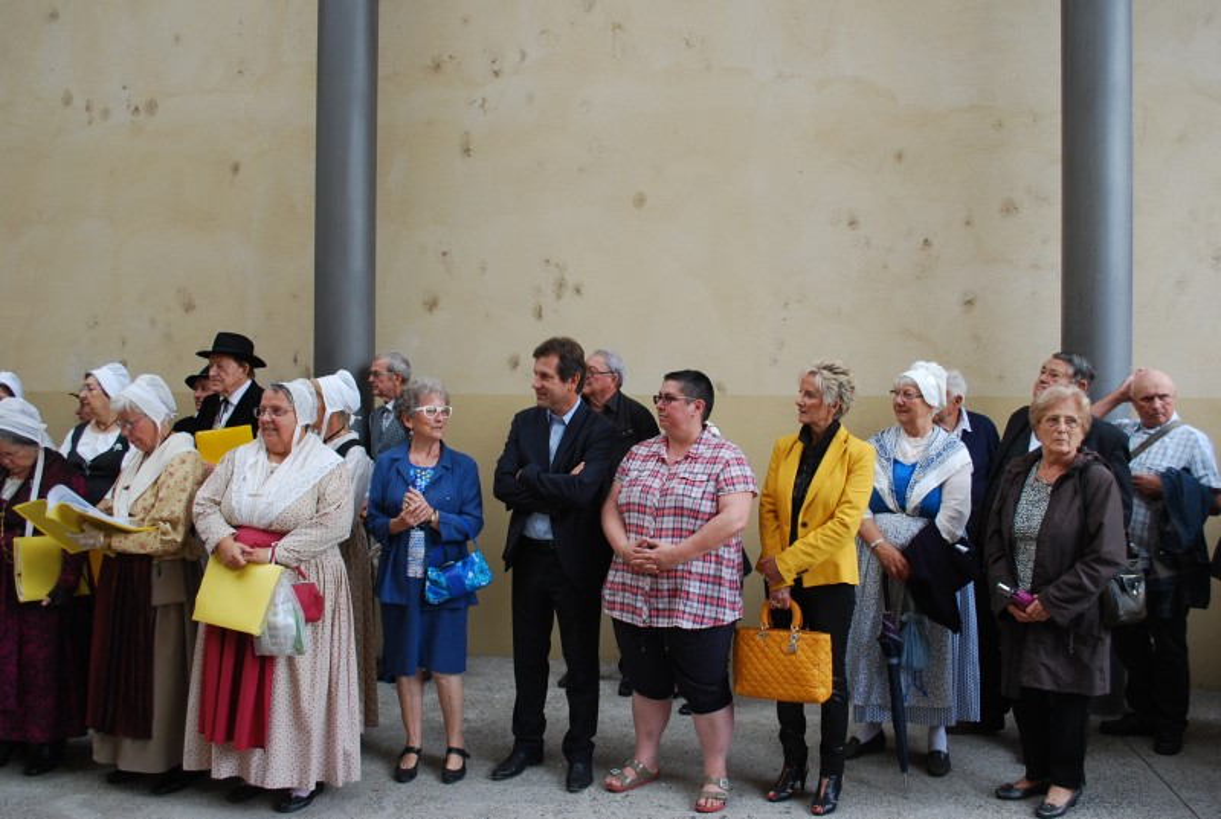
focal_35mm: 30
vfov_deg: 43.8
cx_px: 610
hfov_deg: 61.8
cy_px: 410
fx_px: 1020
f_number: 5
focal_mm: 20
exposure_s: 1/100
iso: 200
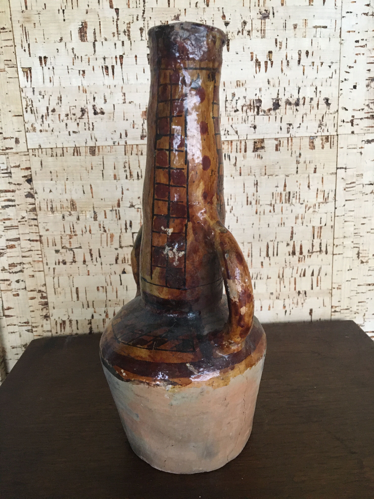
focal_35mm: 29
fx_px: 418
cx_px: 187
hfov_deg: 48.2
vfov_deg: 61.7
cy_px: 250
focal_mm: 4.15
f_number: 2.2
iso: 200
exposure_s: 1/25
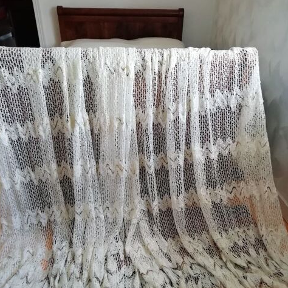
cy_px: 180
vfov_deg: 52.0
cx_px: 143
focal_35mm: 31
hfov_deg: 52.5
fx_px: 292
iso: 200
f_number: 2.2
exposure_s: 1/33.3
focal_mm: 3.21
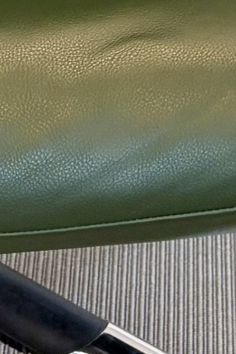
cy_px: -414
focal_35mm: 188
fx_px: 1849
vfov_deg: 9.9
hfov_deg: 7.2
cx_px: -131
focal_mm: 5.96
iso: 160
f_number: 1.6
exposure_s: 1/60
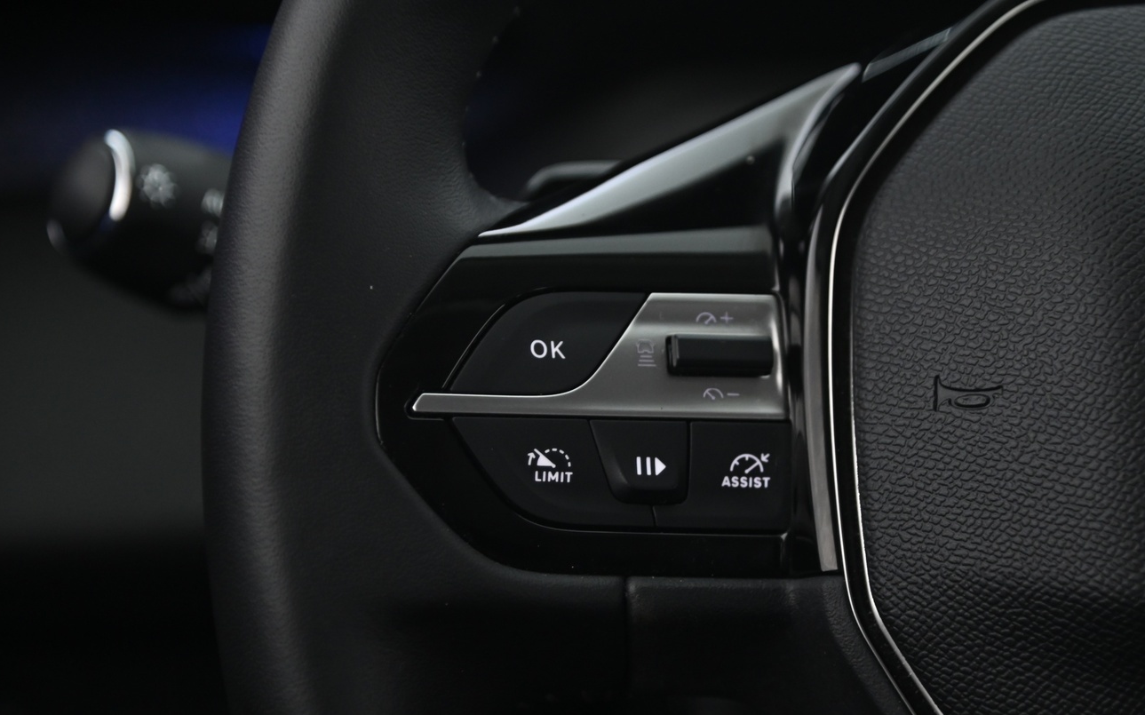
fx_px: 4805
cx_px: 669
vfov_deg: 8.5
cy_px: 451
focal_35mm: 154
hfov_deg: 13.6
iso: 2000
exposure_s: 1/15
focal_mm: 120
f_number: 4
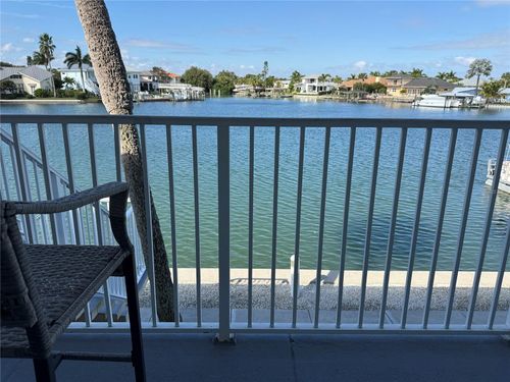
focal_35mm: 24
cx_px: 255
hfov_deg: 71.6
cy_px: 191
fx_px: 354
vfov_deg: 56.8
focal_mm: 6.76
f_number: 1.78
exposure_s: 1/2703
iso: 80
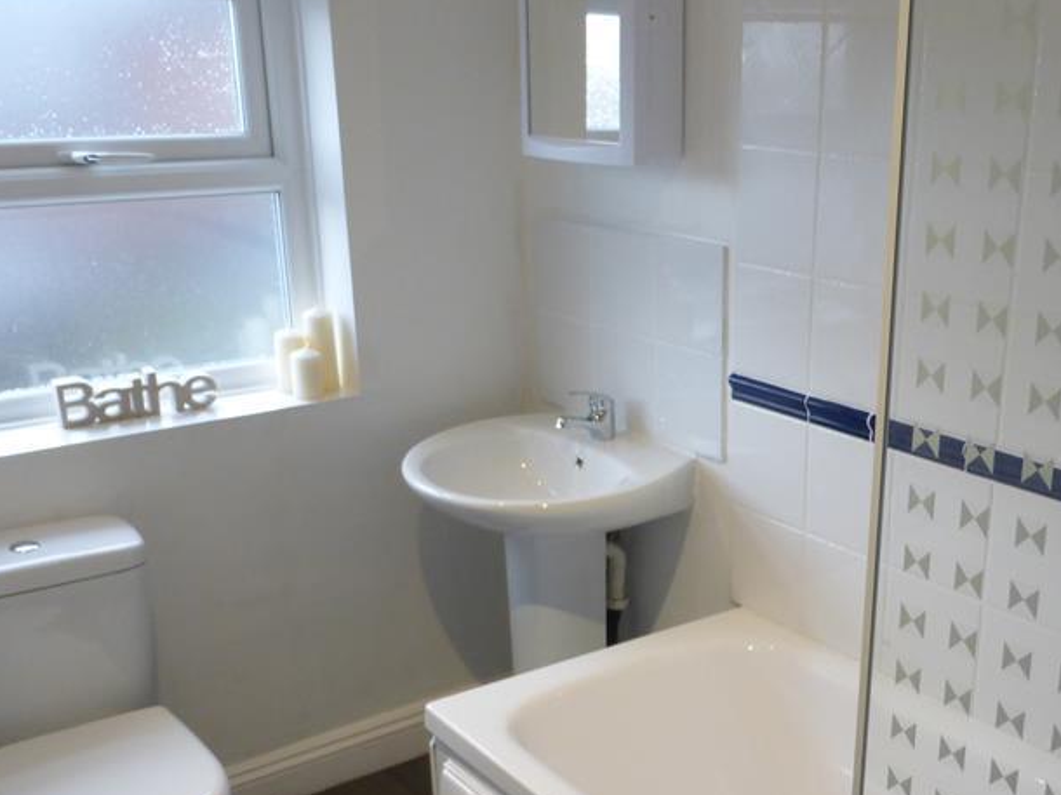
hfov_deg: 44.1
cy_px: 541
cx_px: 715
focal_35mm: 42
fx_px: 1287
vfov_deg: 34.0
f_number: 3.3
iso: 200
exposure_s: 1/60
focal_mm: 4.3
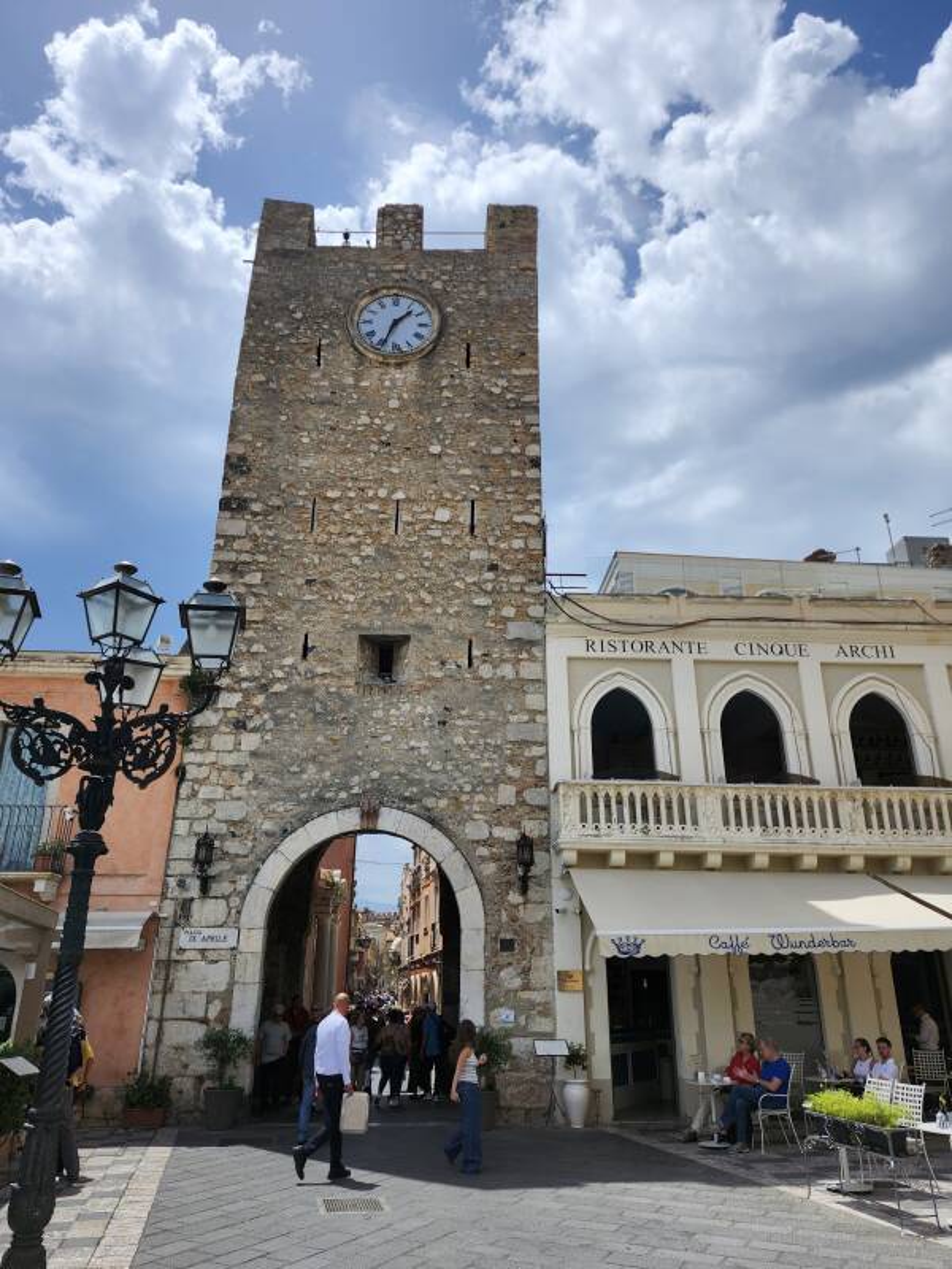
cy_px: 634
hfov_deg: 58.9
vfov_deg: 73.9
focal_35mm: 23
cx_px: 476
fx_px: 843
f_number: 1.8
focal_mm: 5.54
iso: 25
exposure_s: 1/3598
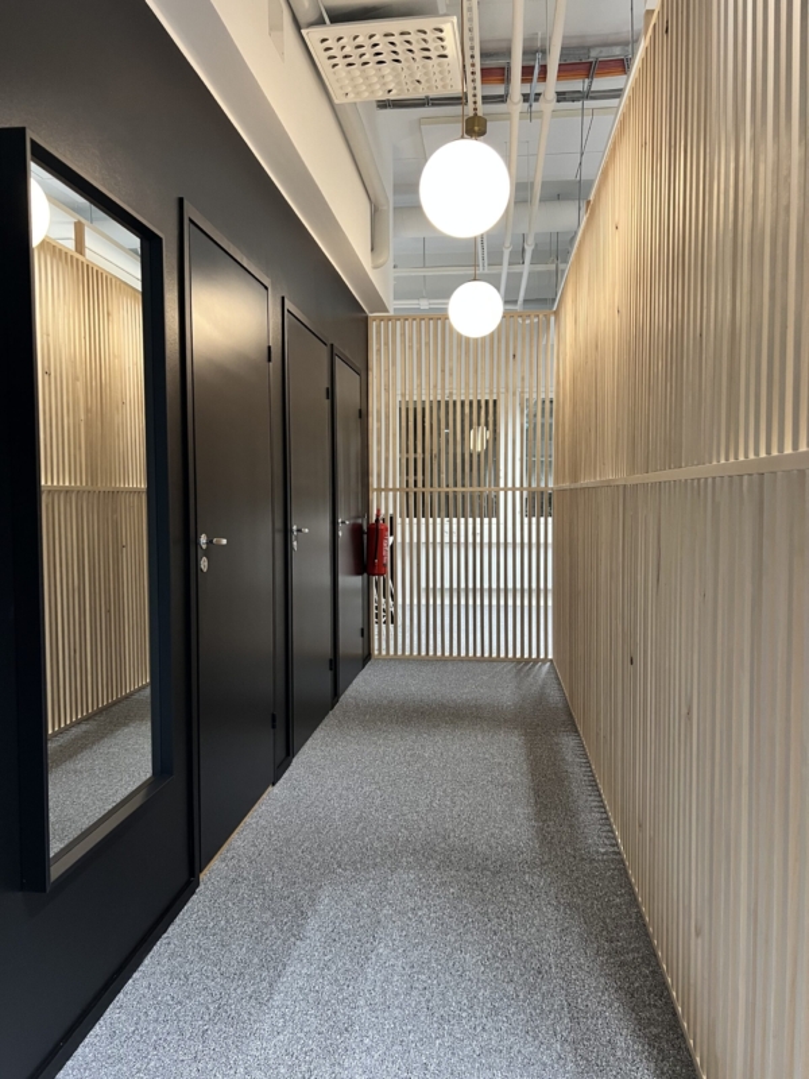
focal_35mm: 26
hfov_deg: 53.1
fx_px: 810
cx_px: 404
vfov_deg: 67.3
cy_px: 540
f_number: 1.5
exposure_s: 1/50
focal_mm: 5.7
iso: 160
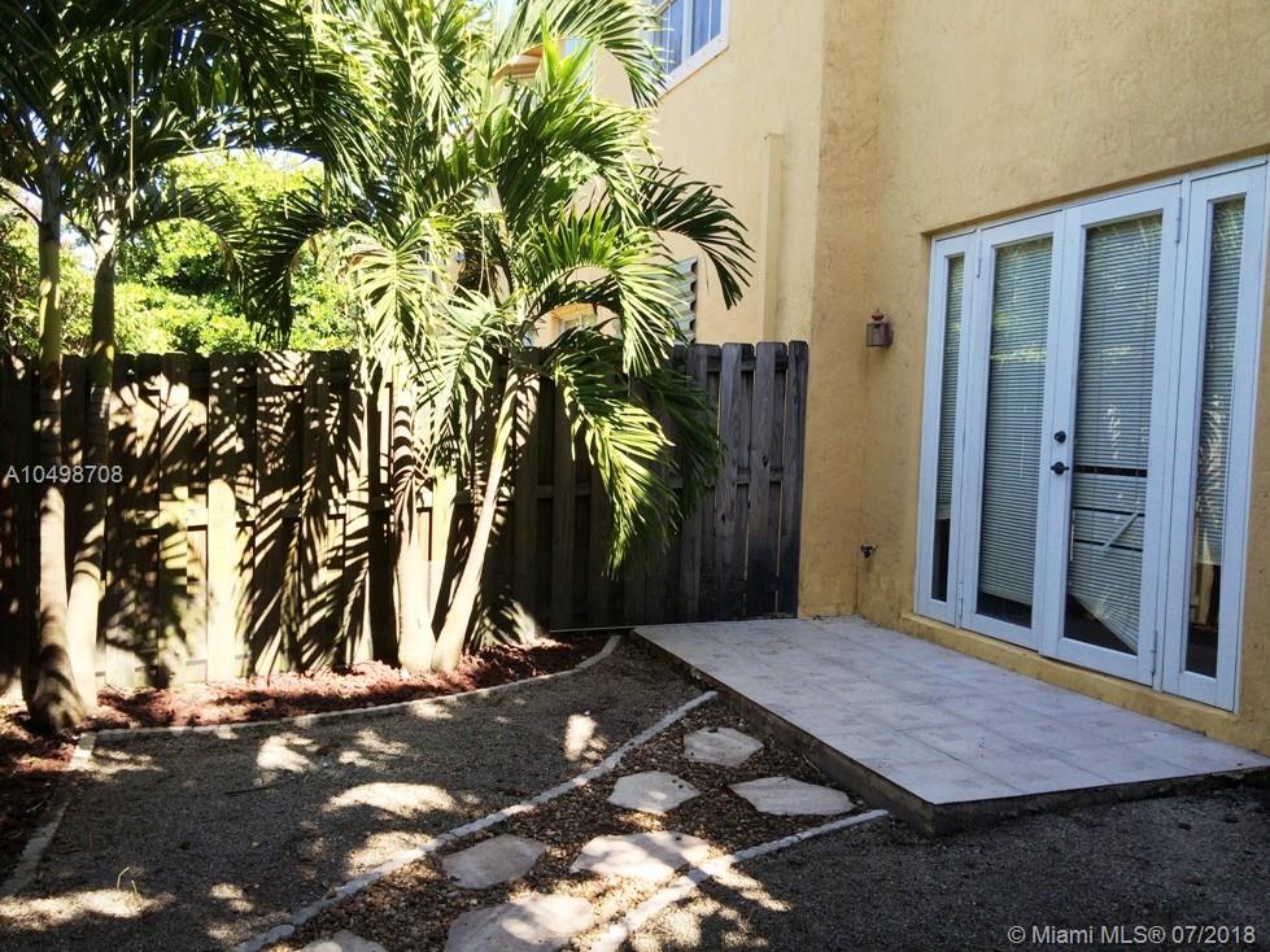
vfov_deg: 48.2
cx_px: 635
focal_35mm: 29
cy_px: 476
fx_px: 1064
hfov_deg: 61.7
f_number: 2.2
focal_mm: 4.15
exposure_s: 1/483
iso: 32
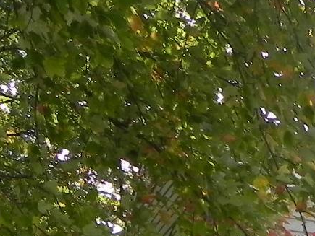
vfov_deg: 8.0
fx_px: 1585
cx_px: 577
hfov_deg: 10.6
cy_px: 545
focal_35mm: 174
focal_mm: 6.6
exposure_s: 1/196
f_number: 4.5
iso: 160
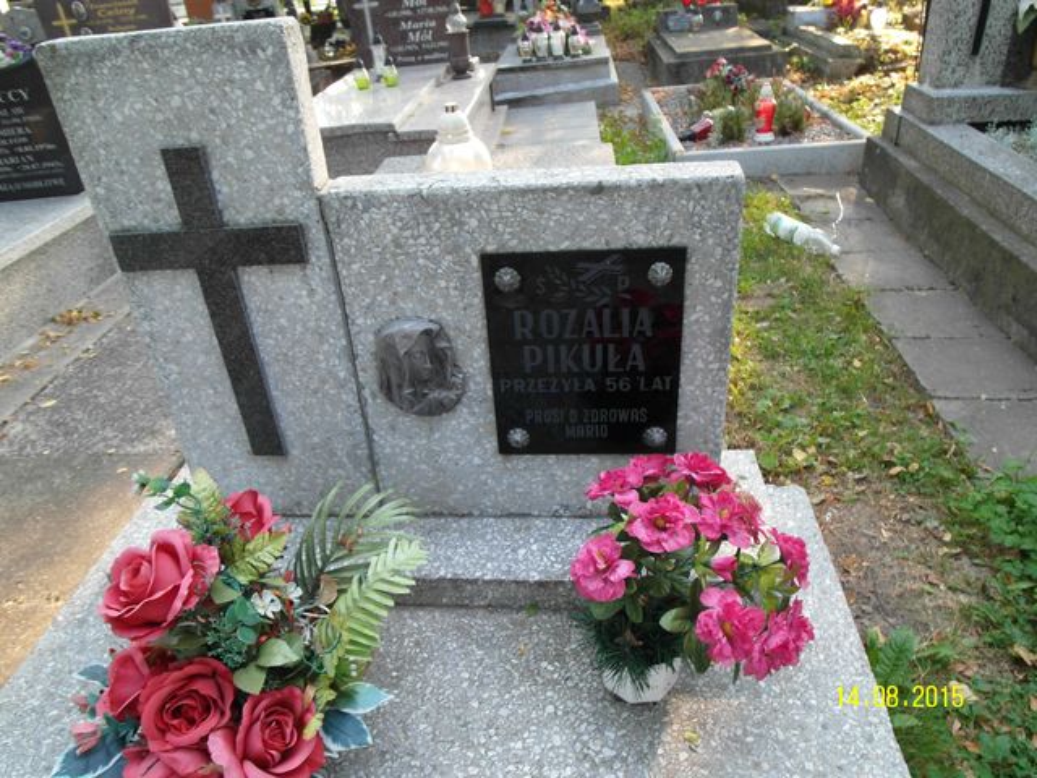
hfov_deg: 71.6
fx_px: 719
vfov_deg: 56.8
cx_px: 518
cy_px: 389
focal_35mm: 24
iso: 100
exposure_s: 1/60
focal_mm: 5.2
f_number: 3.4
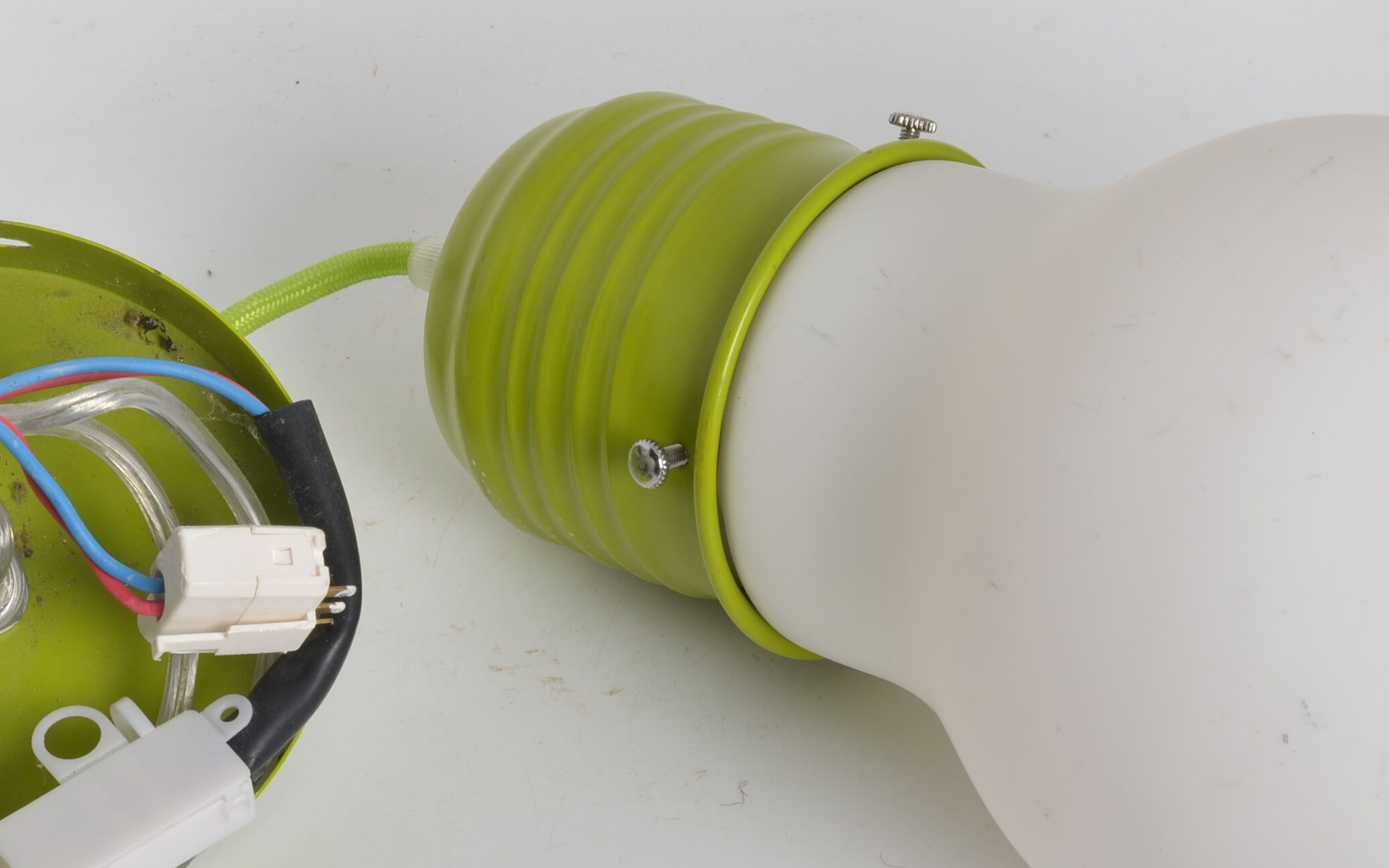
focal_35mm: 137
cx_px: 651
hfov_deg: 15.3
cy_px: 451
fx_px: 5186
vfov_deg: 9.6
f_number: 14
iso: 100
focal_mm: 50
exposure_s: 1/125
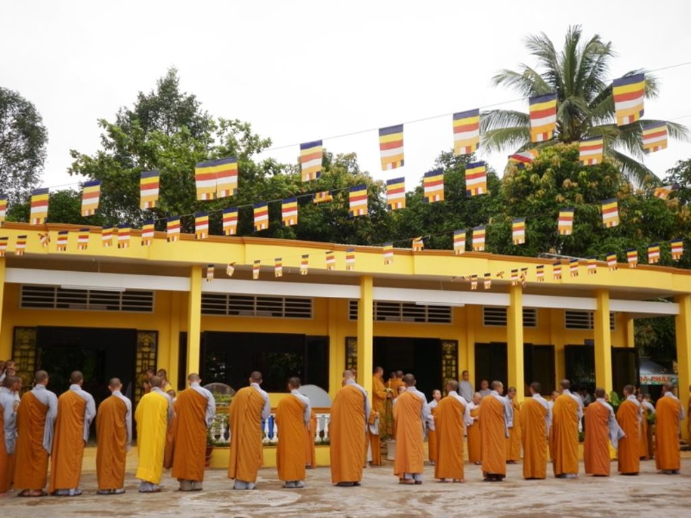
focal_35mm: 44
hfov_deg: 42.9
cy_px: 259
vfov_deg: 32.9
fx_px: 878
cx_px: 346
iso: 80
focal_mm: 7.9
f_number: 3.5
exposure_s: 1/320
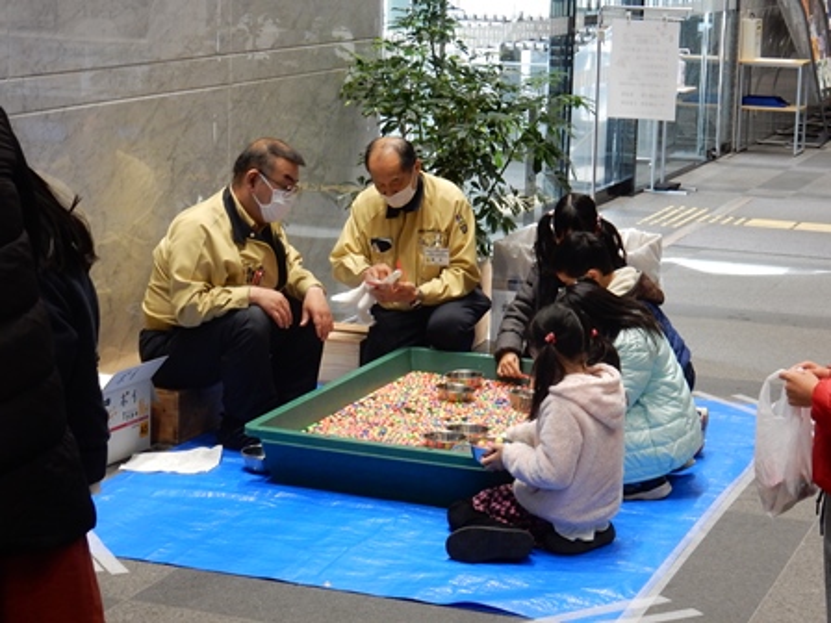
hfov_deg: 23.3
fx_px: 2017
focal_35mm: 84
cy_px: 312
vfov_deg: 17.6
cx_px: 416
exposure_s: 1/25
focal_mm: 14.9
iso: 400
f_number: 5
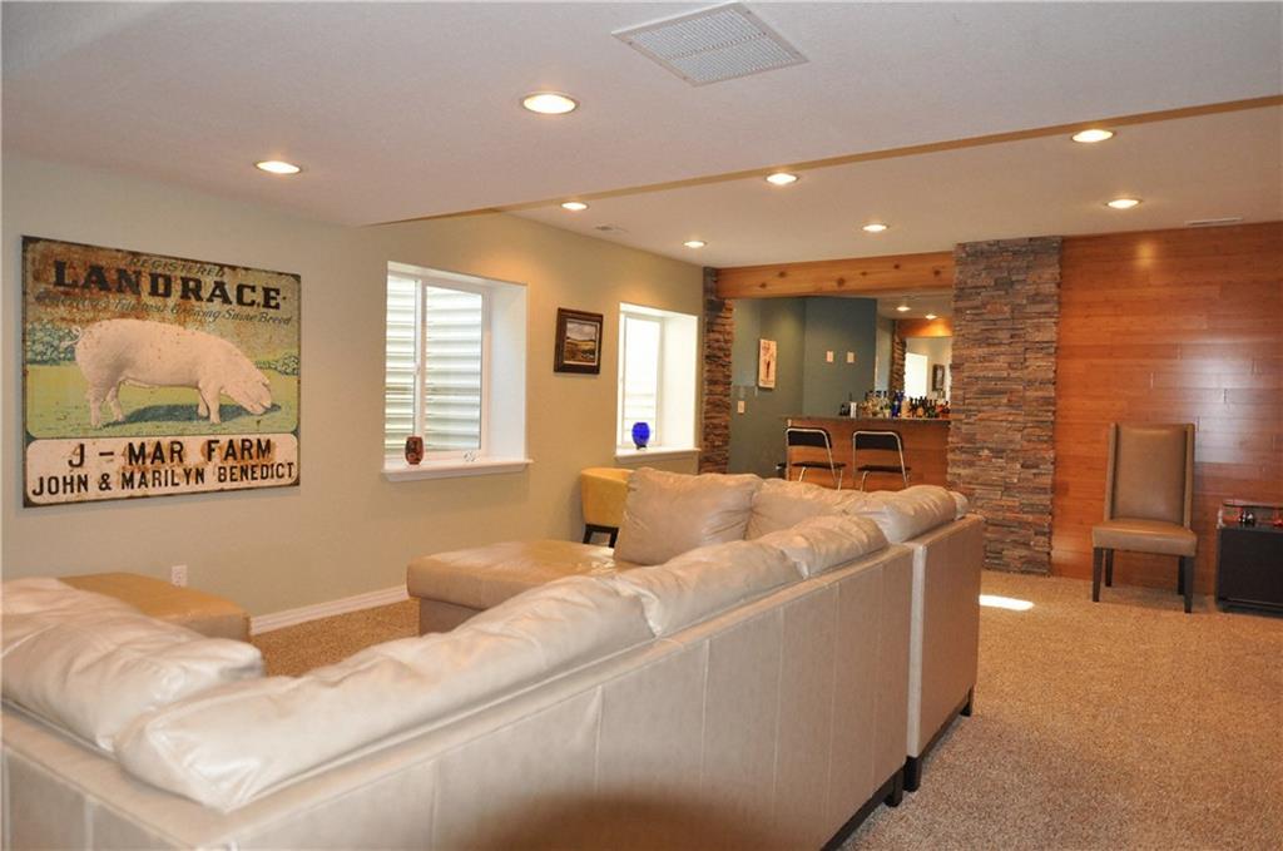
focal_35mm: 24
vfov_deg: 53.0
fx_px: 854
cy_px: 426
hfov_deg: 73.8
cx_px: 642
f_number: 2.8
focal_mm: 16
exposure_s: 1/80
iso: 800
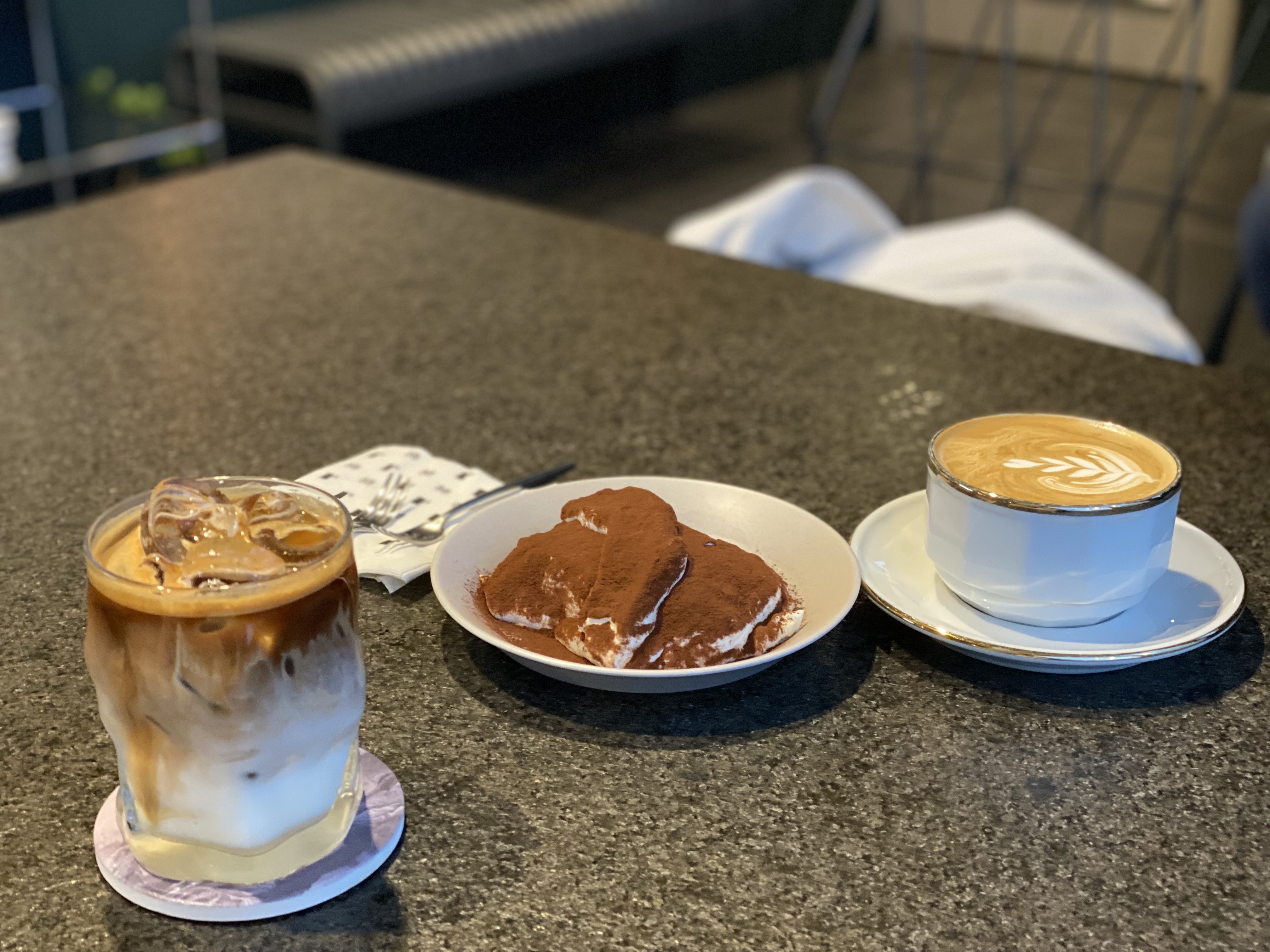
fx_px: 1908
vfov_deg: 28.0
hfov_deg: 36.8
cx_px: 635
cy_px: 476
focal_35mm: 52
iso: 400
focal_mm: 6
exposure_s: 1/40
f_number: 2
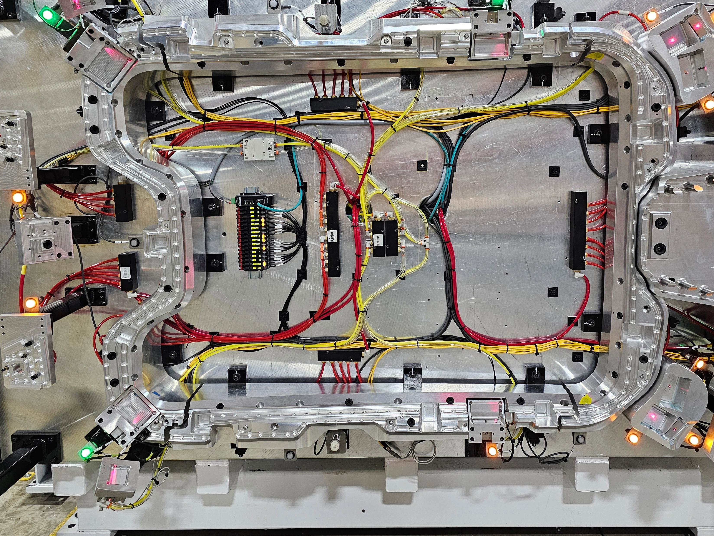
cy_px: 227
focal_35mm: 28
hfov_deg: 63.4
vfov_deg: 49.6
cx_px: 385
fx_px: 577
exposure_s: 1/120
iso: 640
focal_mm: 6.3
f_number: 1.7
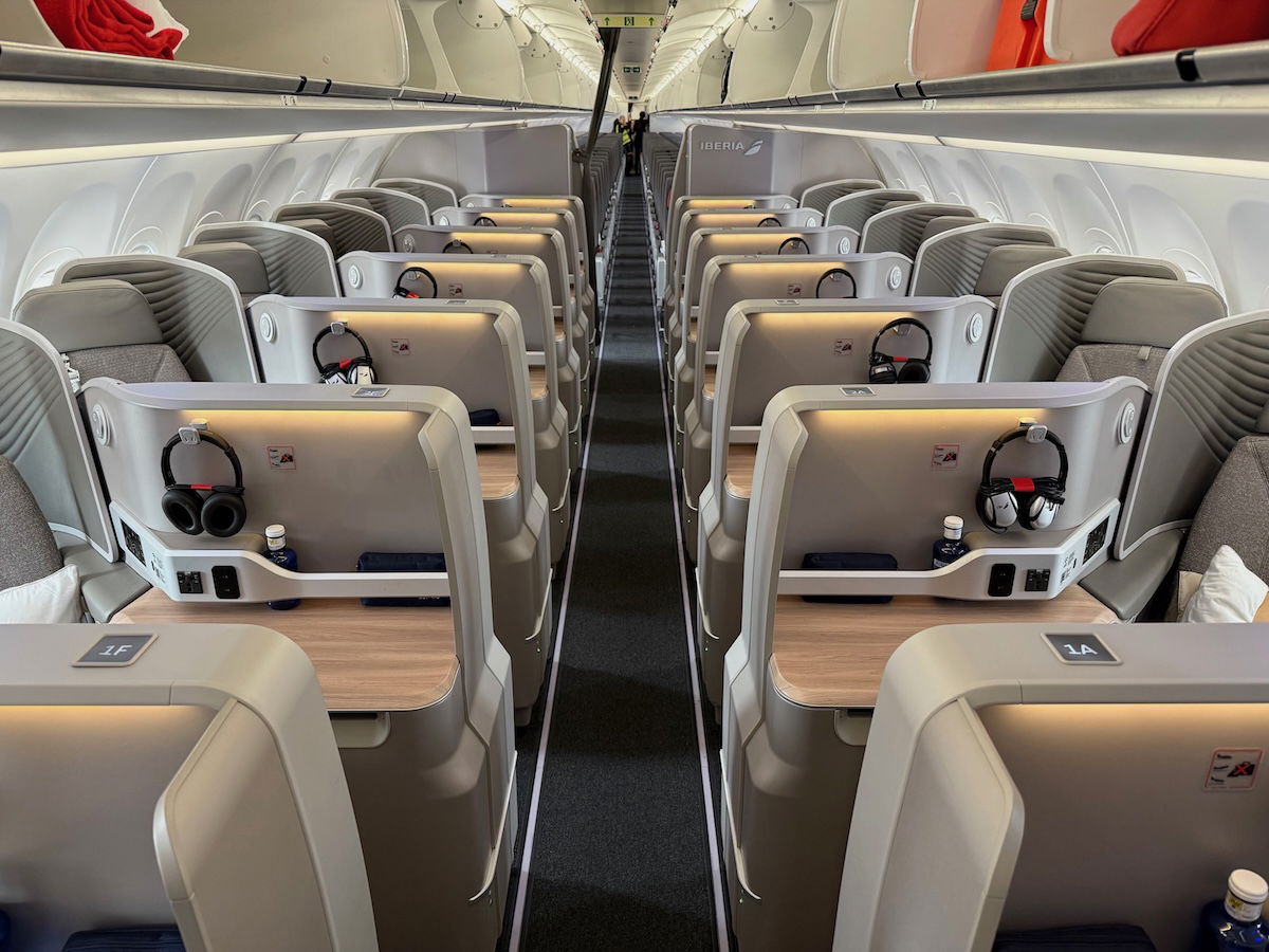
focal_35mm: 24
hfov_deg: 71.6
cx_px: 634
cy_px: 476
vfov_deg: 56.8
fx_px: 880
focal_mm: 6.76
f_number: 1.78
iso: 200
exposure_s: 1/52
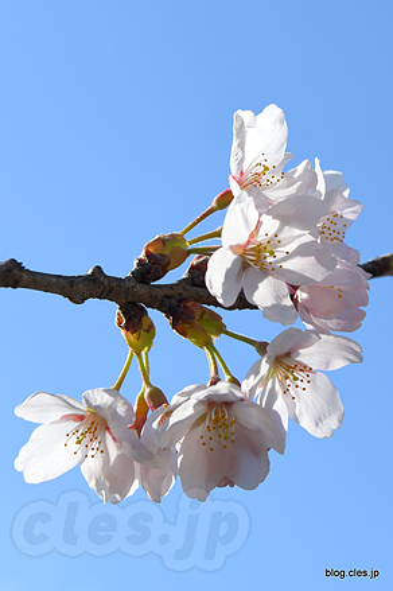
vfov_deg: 28.9
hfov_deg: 19.4
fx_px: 1148
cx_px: 196
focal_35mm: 70
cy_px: 296
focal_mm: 70
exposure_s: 1/200
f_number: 11
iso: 64
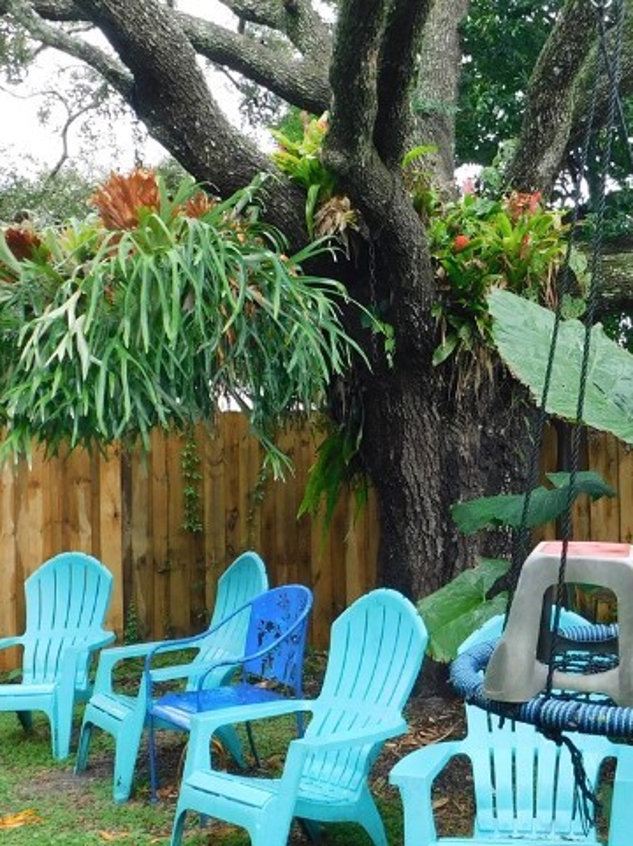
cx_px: 397
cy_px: 380
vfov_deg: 38.9
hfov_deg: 29.5
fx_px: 1196
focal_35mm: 49
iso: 125
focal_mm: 4
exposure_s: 1/100
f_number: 3
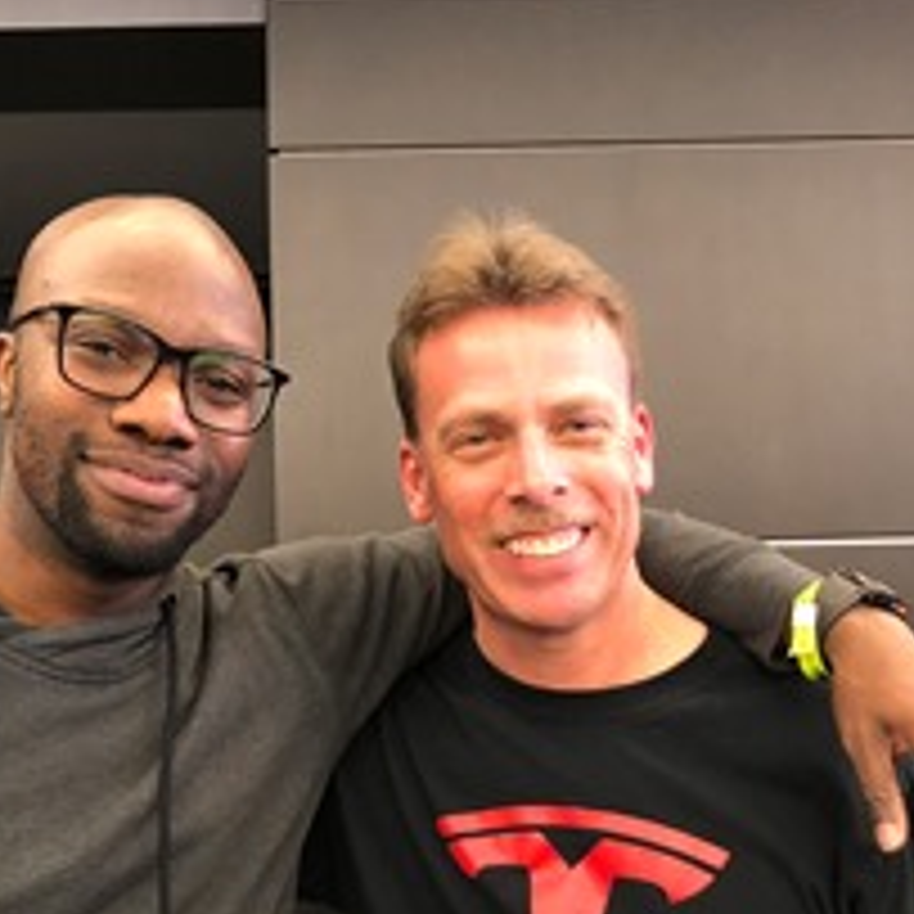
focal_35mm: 50
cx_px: 306
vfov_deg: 33.6
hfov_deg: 33.7
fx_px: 1494
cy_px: 637
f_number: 1.8
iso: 100
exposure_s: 1/15
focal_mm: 3.99
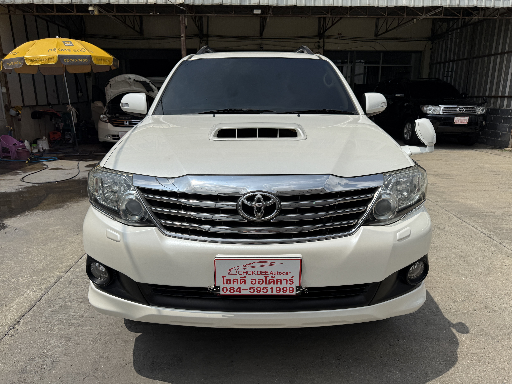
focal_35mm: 24
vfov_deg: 56.8
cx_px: 256
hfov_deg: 71.6
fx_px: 355
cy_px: 192
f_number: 1.78
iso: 80
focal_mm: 6.76
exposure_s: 1/11905
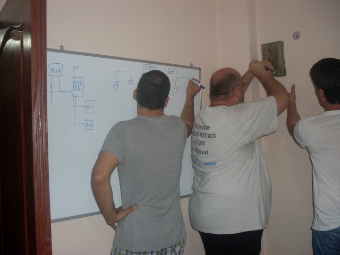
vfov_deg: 37.7
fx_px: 373
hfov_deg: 49.0
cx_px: 170
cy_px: 128
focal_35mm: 38
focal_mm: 6.3
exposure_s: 1/45
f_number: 2.8
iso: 100
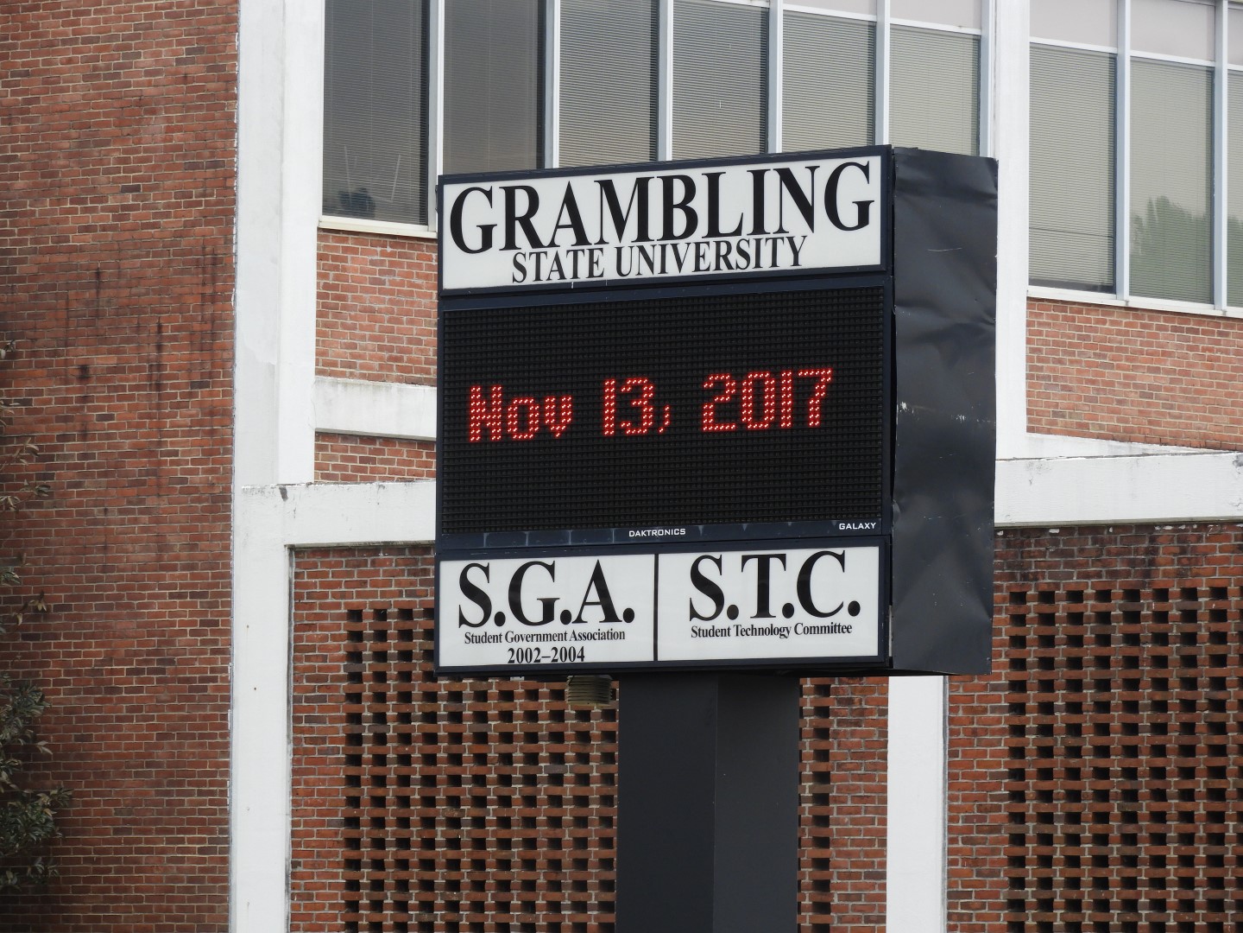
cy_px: 466
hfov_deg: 7.3
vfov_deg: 5.5
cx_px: 622
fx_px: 9695
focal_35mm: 270
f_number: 5.5
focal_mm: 48.4
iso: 125
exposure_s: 1/125
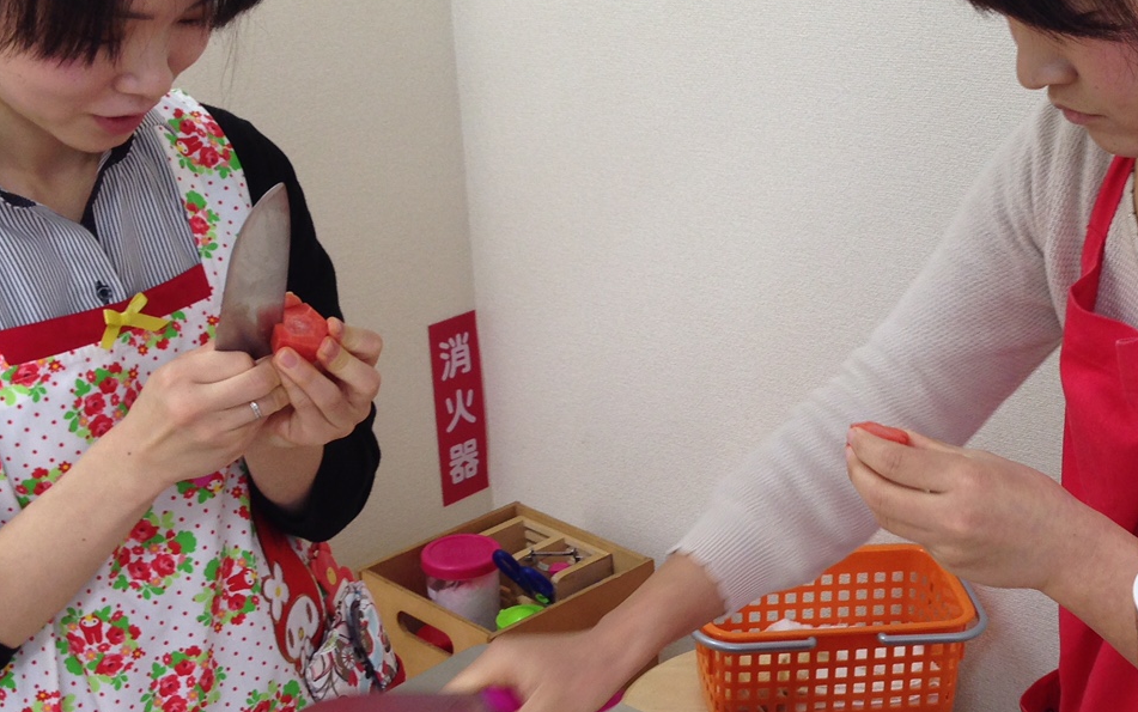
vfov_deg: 21.7
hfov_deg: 33.8
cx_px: 706
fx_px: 1861
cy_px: 351
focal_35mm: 60
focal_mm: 4.12
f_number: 2.4
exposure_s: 1/40
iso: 50
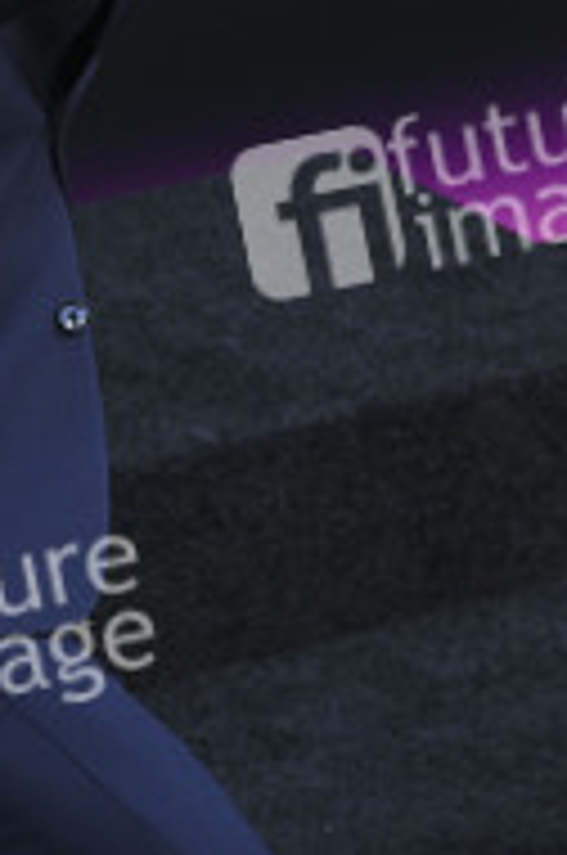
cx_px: 54
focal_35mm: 160
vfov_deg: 12.7
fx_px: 3794
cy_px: -32
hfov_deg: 8.5
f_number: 5.6
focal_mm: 76
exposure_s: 1/320
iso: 1600
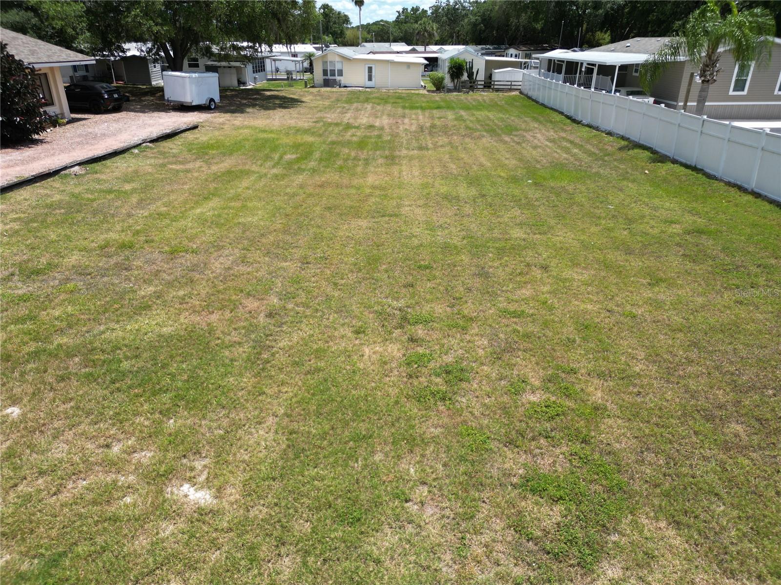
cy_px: 292
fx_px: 541
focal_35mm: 24
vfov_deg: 56.8
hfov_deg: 71.6
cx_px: 390
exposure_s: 1/2000
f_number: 1.7
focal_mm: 6.72
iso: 100
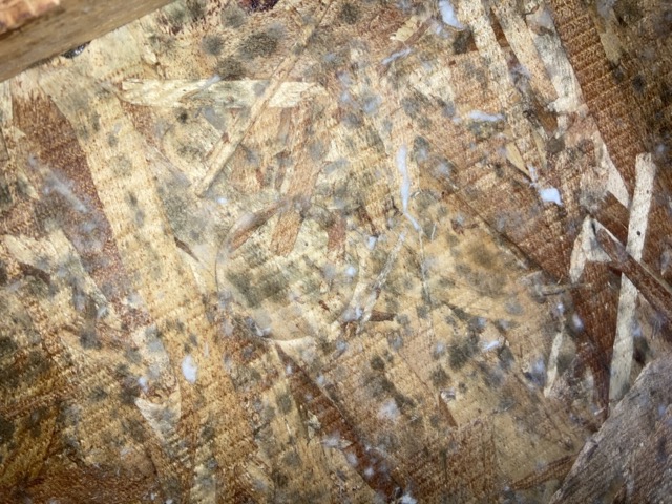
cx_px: 336
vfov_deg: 49.7
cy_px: 252
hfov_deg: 63.4
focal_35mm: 28
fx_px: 544
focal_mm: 3.99
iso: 32
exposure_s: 1/11
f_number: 1.8
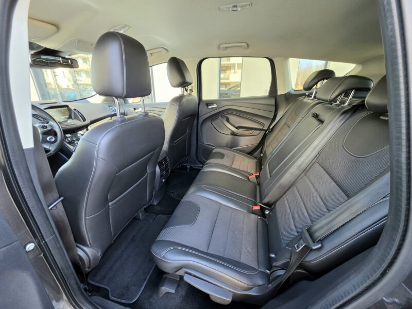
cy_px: 154
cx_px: 206
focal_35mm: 13
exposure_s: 1/120
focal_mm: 2.2
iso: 160
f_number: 1.9
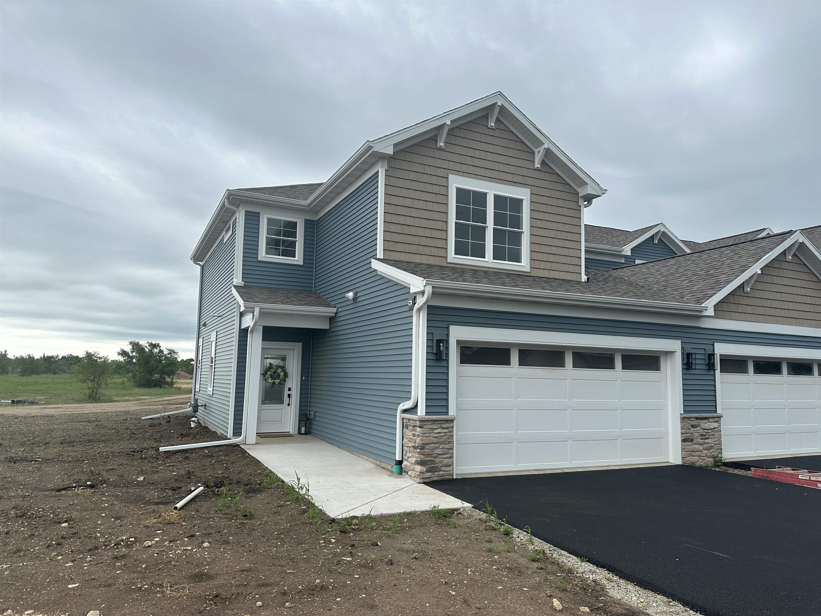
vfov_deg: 56.8
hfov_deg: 71.6
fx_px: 569
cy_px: 308
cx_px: 410
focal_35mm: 24
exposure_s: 1/1751
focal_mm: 6.86
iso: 80
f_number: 1.78
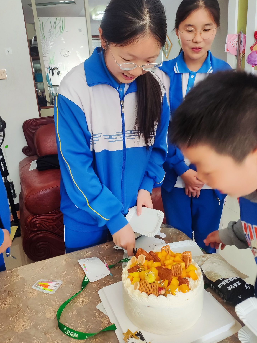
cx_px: 127
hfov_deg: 53.1
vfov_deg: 67.3
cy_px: 166
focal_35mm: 26
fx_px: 257
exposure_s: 1/50
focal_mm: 4.71
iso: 158
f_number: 1.79
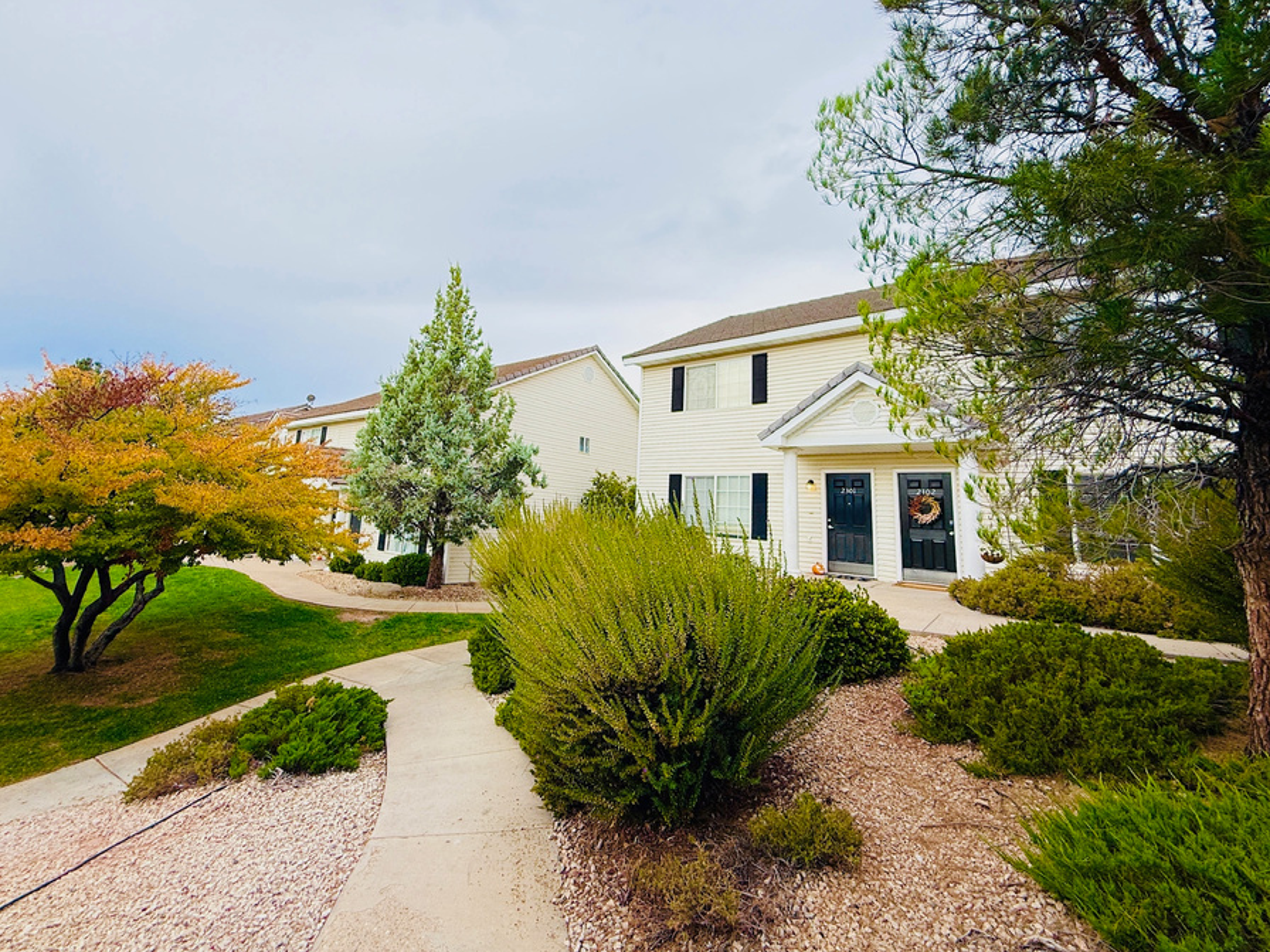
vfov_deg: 77.8
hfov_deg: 94.3
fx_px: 587
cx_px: 578
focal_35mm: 16
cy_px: 419
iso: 50
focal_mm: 2.22
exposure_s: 1/430
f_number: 2.2
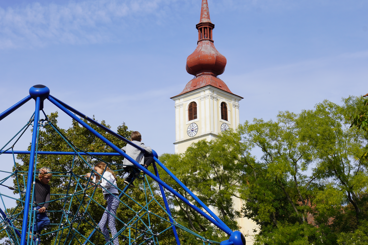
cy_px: 122
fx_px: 690
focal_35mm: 68
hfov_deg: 29.9
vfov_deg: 20.2
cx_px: 184
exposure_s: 1/250
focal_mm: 45
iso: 100
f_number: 10
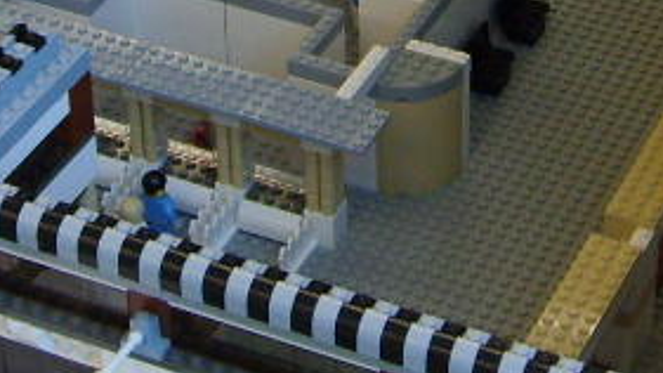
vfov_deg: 8.5
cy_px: -212
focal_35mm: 139
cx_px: 413
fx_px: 2443
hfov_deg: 15.4
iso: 100
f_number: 2.8
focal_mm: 5.8
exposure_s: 1/30
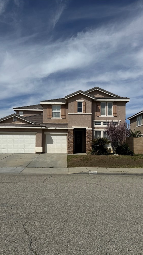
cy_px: 129
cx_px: 73
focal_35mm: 27
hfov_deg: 42.9
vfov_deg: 69.9
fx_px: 182
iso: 80
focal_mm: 6.76
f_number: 1.78
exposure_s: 1/12346
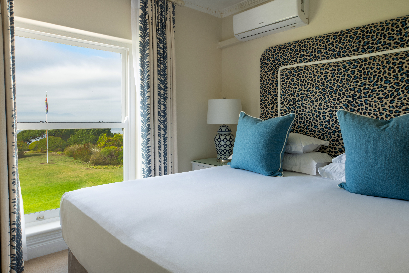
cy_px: 128
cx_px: 200
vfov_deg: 51.3
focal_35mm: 25
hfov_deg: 71.5
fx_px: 284
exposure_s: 1/60
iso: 200
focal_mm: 23
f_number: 16
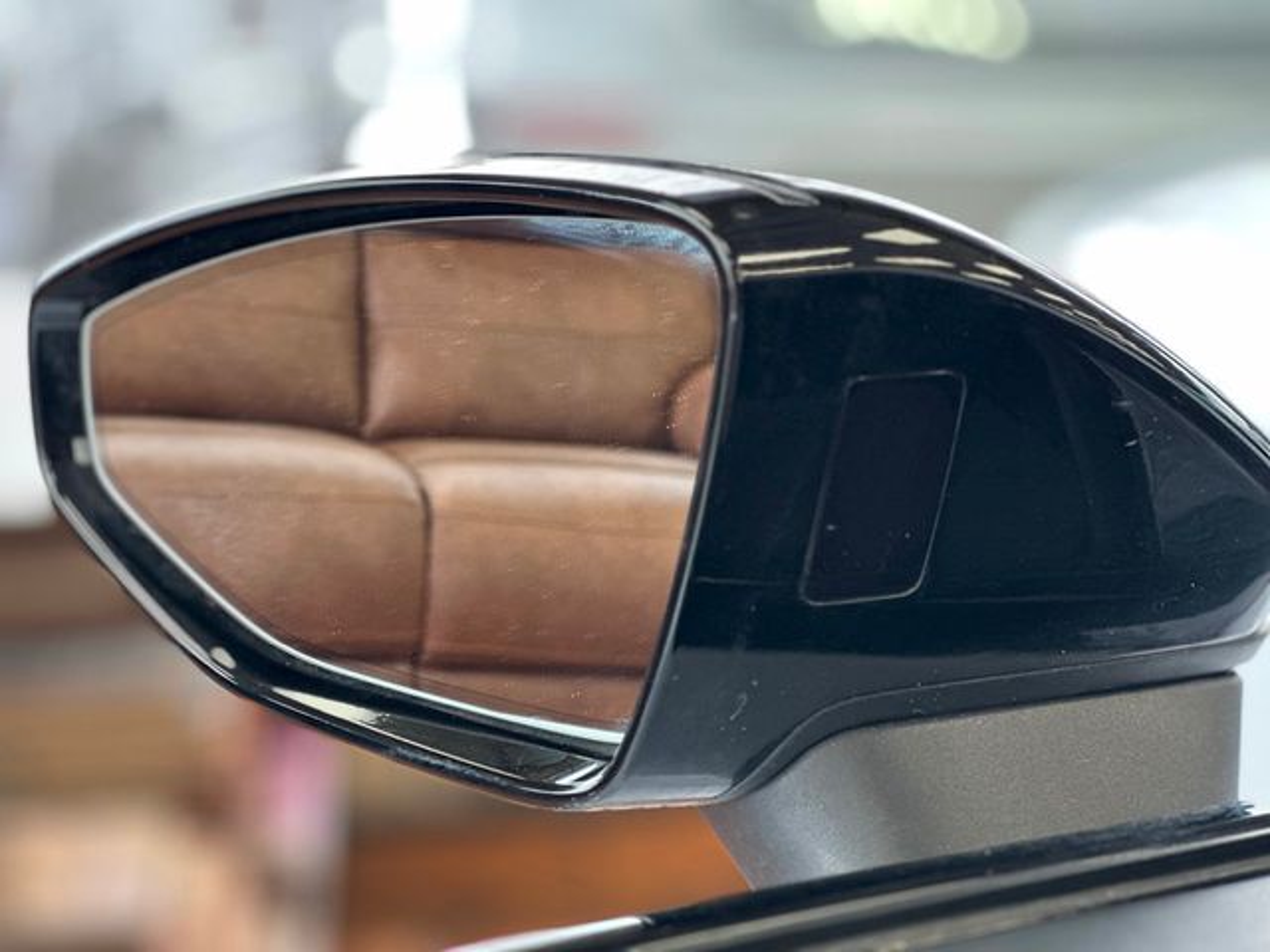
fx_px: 2825
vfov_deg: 19.1
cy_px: 476
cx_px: 635
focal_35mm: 77
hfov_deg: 25.3
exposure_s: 1/40
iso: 160
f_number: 2.8
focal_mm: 9
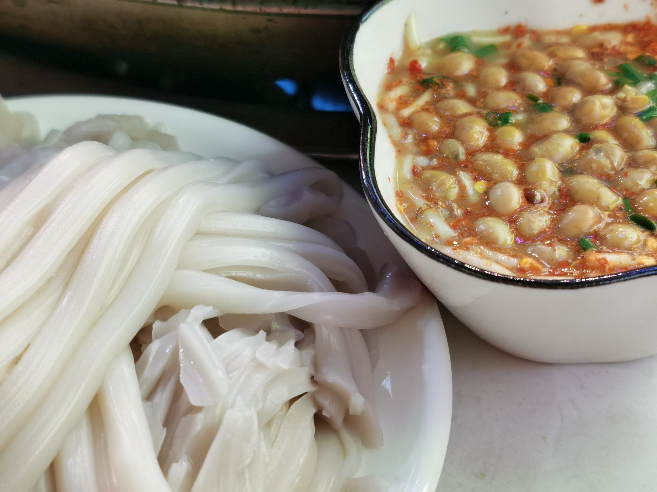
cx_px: 328
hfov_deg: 29.8
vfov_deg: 22.6
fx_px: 1234
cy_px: 246
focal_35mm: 65
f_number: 1.6
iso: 320
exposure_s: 1/100
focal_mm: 5.56
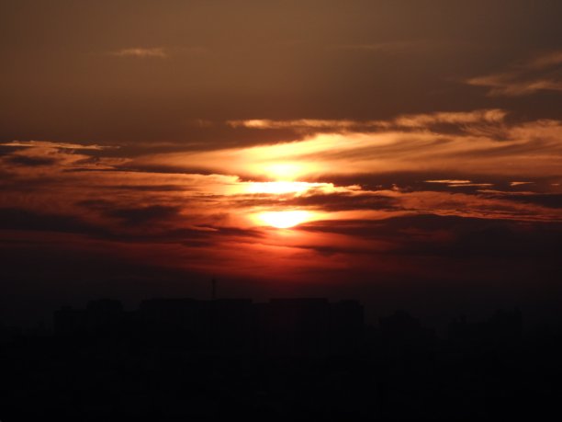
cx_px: 281
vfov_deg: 4.1
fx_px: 5861
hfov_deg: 5.5
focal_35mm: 361
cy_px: 211
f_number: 5.8
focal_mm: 58.7
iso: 80
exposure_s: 1/1500
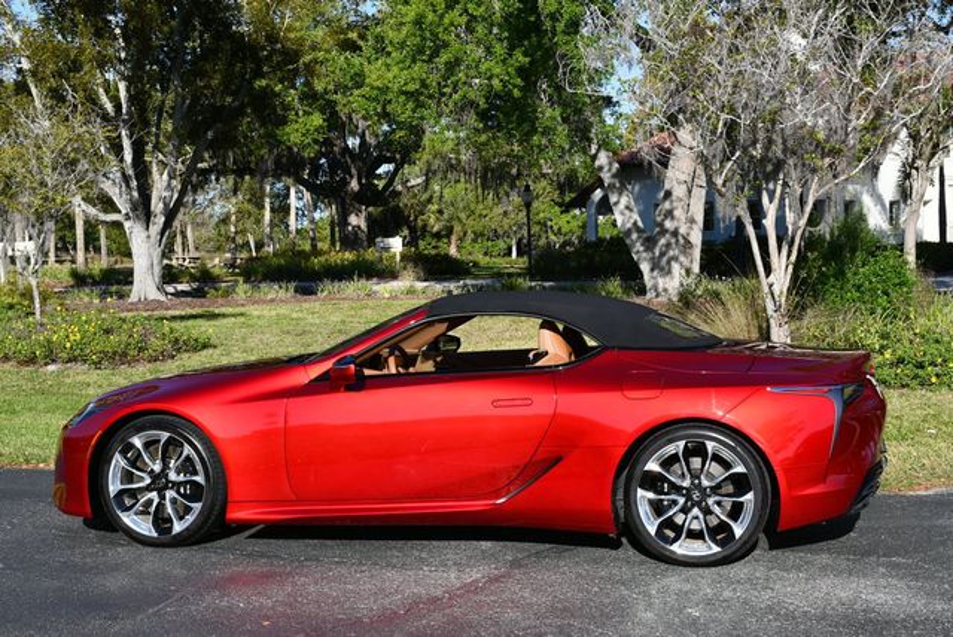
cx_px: 476
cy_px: 318
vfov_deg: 26.0
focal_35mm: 52
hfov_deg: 38.2
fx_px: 1378
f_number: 8
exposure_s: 1/250
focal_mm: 26
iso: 100
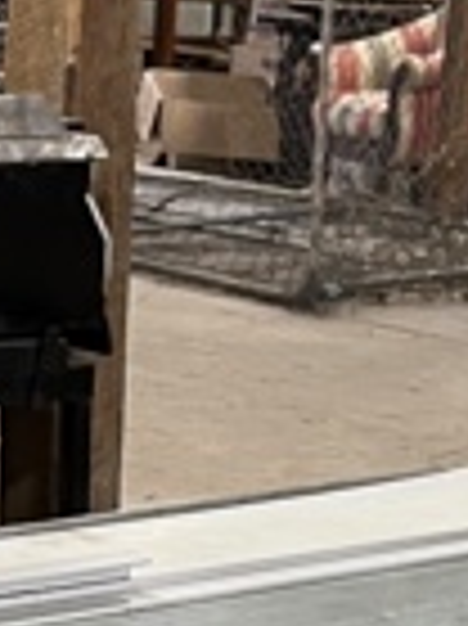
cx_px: 86
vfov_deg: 11.8
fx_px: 2744
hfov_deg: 9.7
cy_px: 1196
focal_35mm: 152
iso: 160
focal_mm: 5.1
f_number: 1.6
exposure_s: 1/60
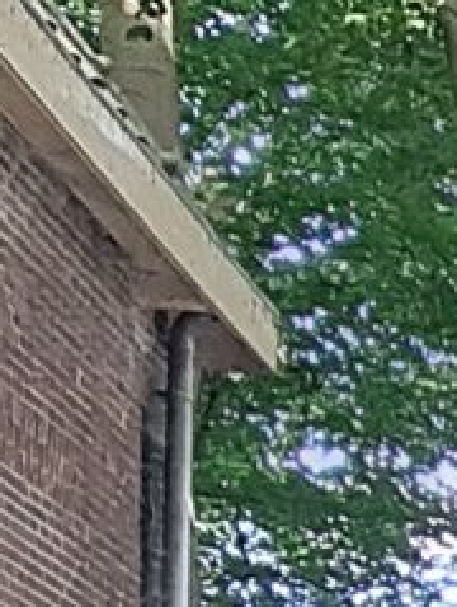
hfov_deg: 7.9
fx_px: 2440
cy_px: 1260
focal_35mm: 139
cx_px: 1693
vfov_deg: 12.3
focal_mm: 1.74
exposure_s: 1/50
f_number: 2.2
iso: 50
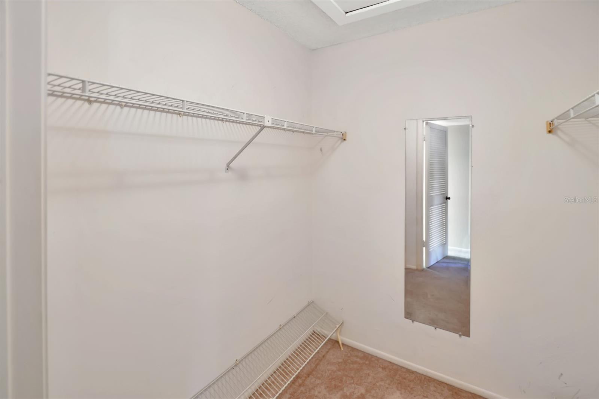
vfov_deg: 77.3
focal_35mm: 15
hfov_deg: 100.4
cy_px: 200
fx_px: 250
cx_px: 300
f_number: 3.5
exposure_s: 1/1.3
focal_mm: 10
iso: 100
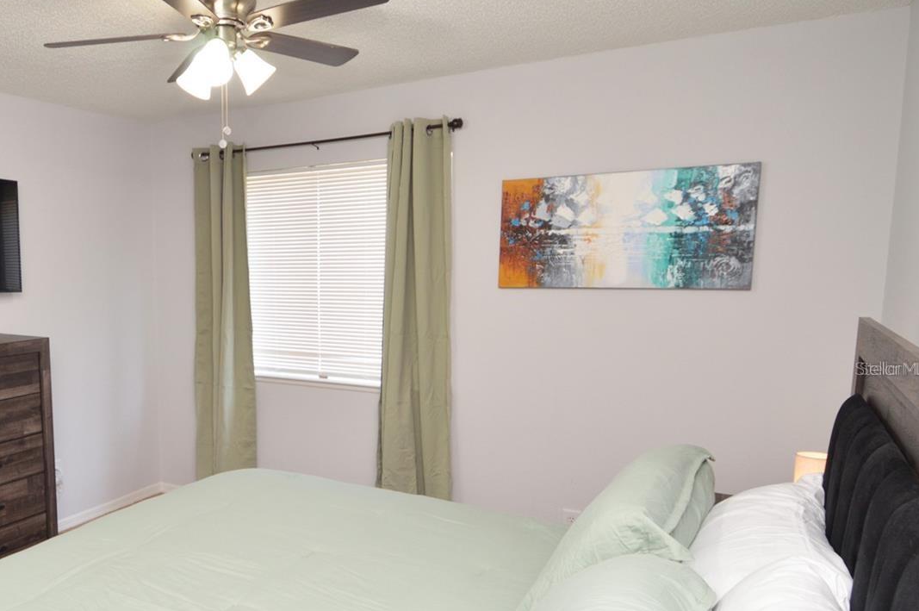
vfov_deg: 47.5
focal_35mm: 27
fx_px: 689
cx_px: 247
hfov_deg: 64.0
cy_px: 368
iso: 400
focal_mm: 12
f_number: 4
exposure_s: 1/60
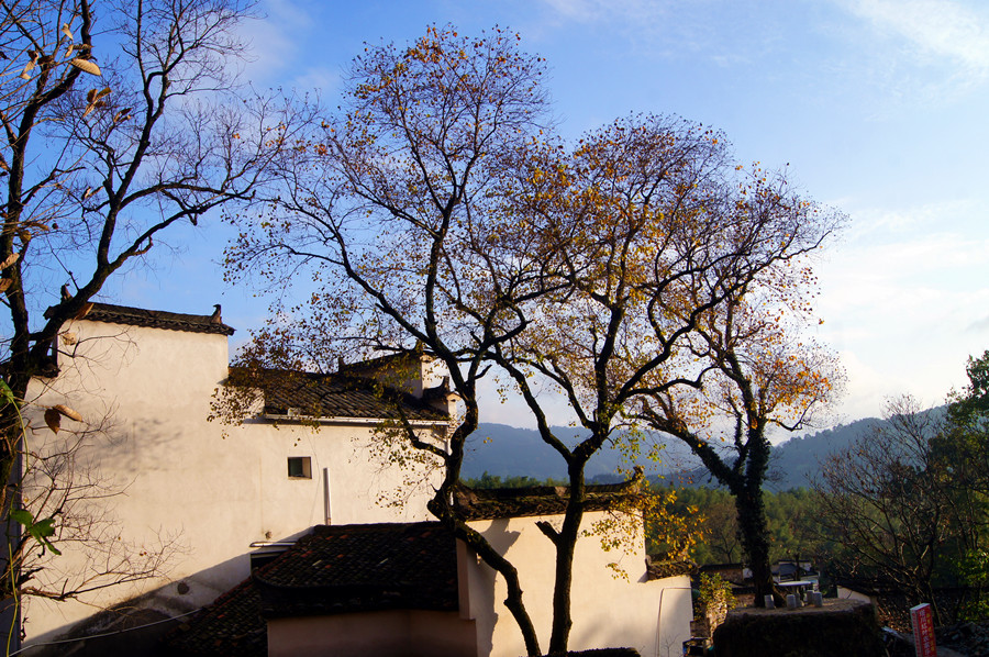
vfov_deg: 39.9
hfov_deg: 57.3
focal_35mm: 33
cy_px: 328
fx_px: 906
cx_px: 494
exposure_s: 1/100
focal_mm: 22
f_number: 11
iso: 100
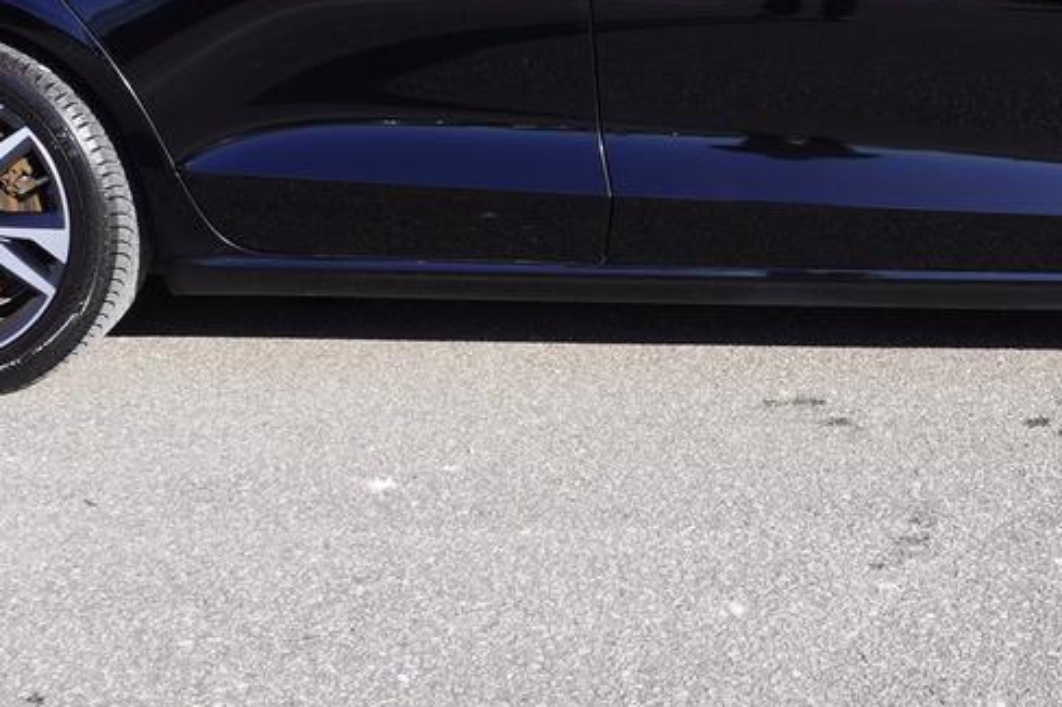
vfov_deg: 21.1
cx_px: 731
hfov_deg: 31.6
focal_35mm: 63
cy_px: 65
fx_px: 1858
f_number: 8
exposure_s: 1/125
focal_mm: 16
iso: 100
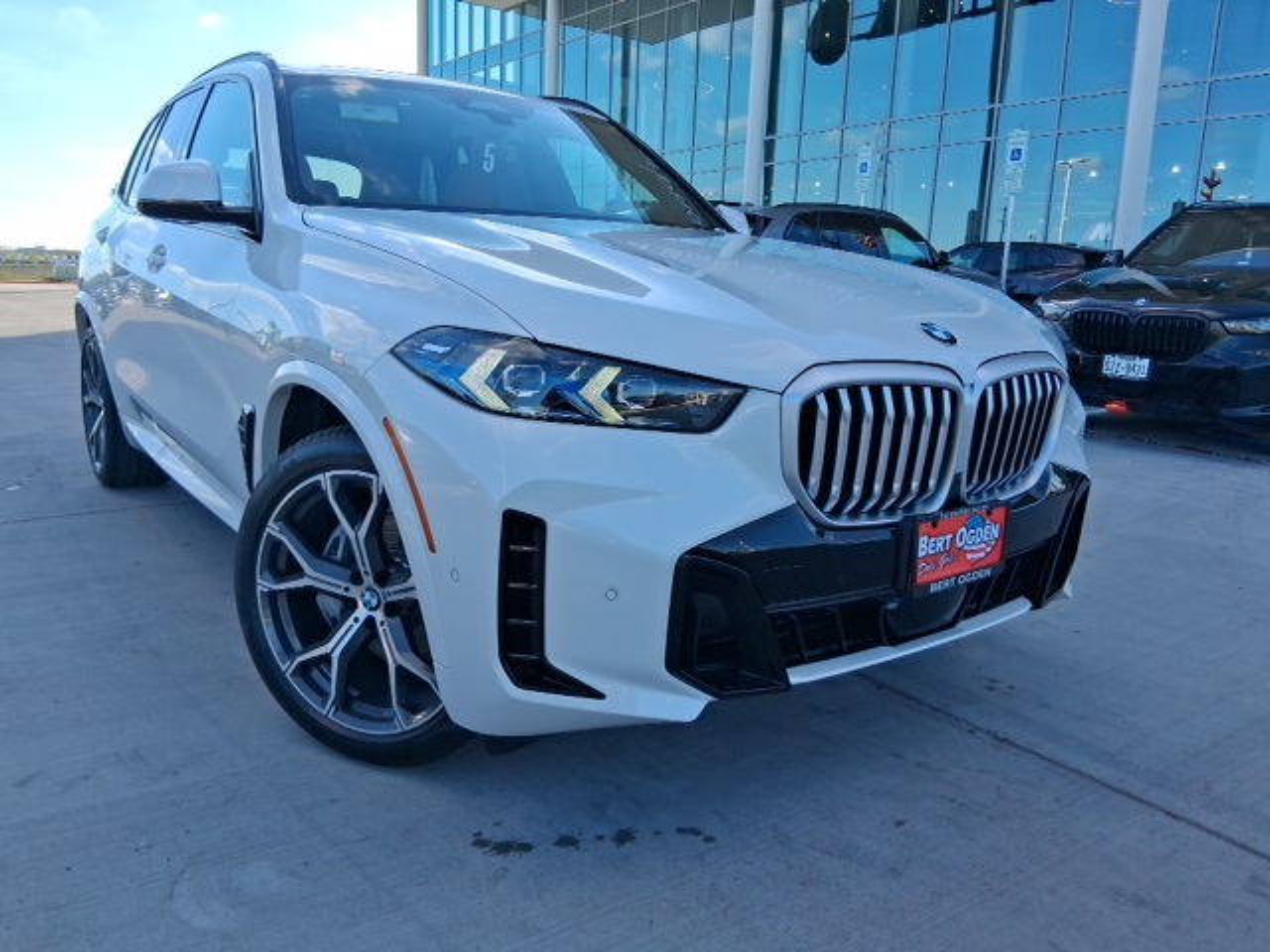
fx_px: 954
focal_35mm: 26
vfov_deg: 53.1
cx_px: 635
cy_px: 476
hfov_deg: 67.3
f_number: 1.8
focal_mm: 3.98
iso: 25
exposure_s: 1/534
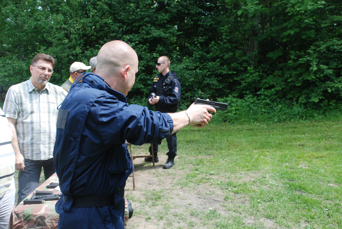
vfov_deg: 34.3
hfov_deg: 49.5
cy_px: 114
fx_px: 371
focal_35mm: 39
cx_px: 171
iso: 180
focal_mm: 26
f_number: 5.6
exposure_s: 1/125
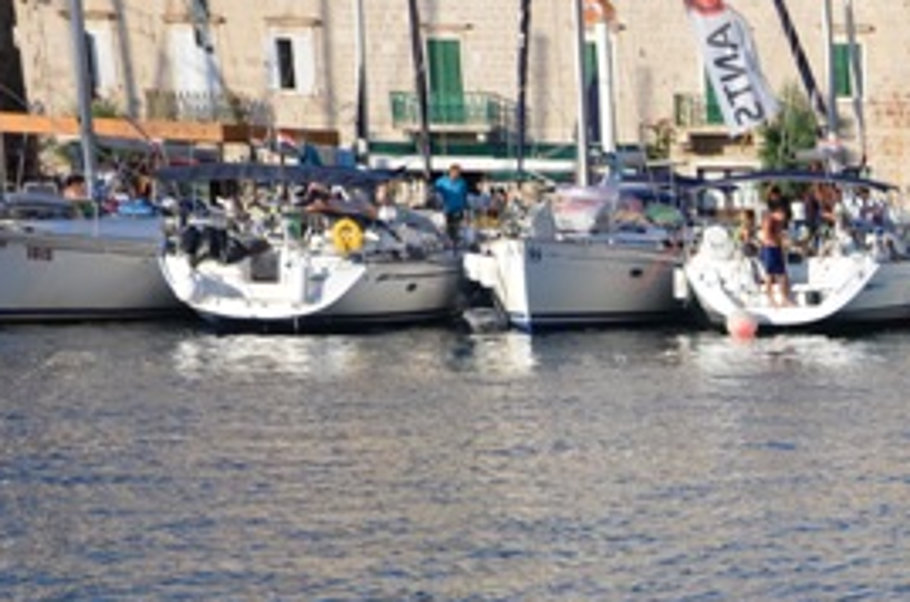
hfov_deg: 15.3
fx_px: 3152
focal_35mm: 125
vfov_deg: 10.6
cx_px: 1336
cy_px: 873
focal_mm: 28
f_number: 7.1
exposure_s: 1/200
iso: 200
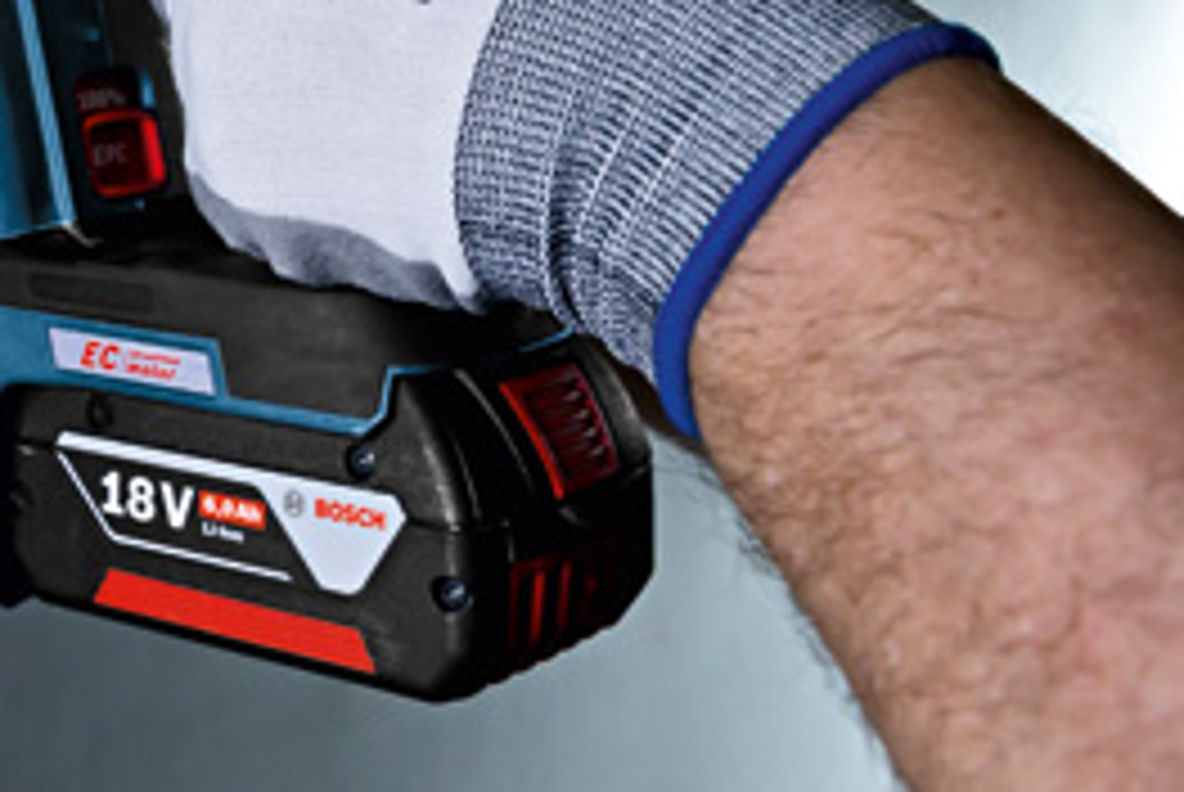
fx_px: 2404
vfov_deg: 17.9
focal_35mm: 73
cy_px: -126
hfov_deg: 25.5
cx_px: -140
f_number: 5.6
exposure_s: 1/60
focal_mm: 24
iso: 1000
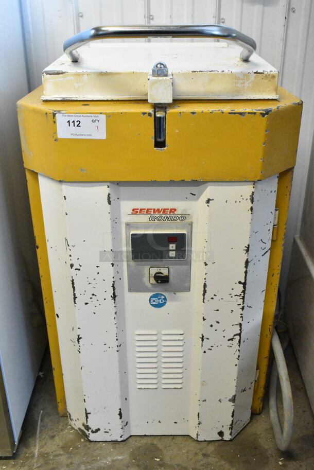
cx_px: 157
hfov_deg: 36.9
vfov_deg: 53.1
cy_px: 235
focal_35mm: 36
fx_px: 470
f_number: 7.1
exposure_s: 1/200
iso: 6400
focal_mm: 24
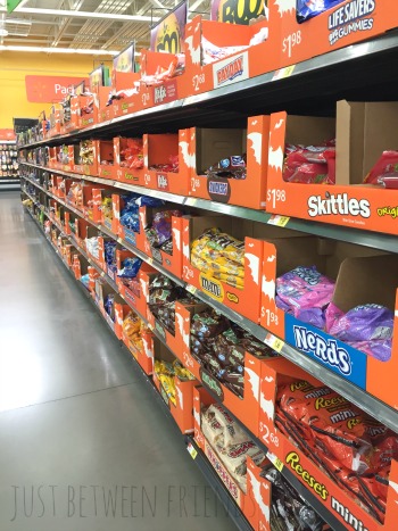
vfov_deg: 61.7
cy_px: 266
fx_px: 445
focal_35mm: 29
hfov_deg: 48.2
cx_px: 199
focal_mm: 4.15
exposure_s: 1/30
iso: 64
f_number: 2.2
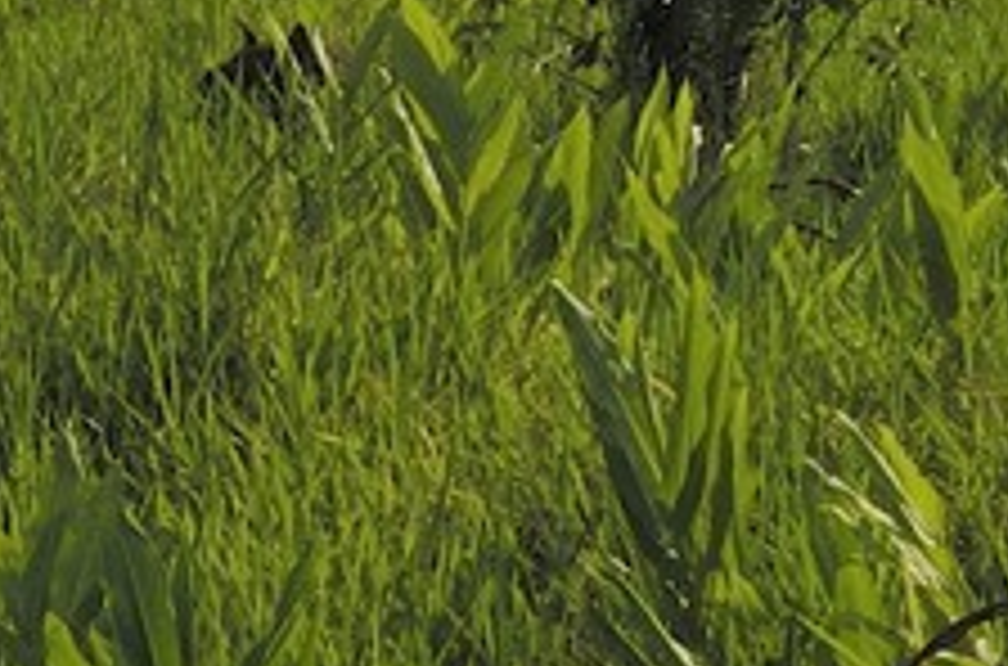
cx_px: 3348
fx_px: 9577
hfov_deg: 5.5
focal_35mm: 343
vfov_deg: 3.9
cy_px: -1181
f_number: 14
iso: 100
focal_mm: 32
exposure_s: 1/160
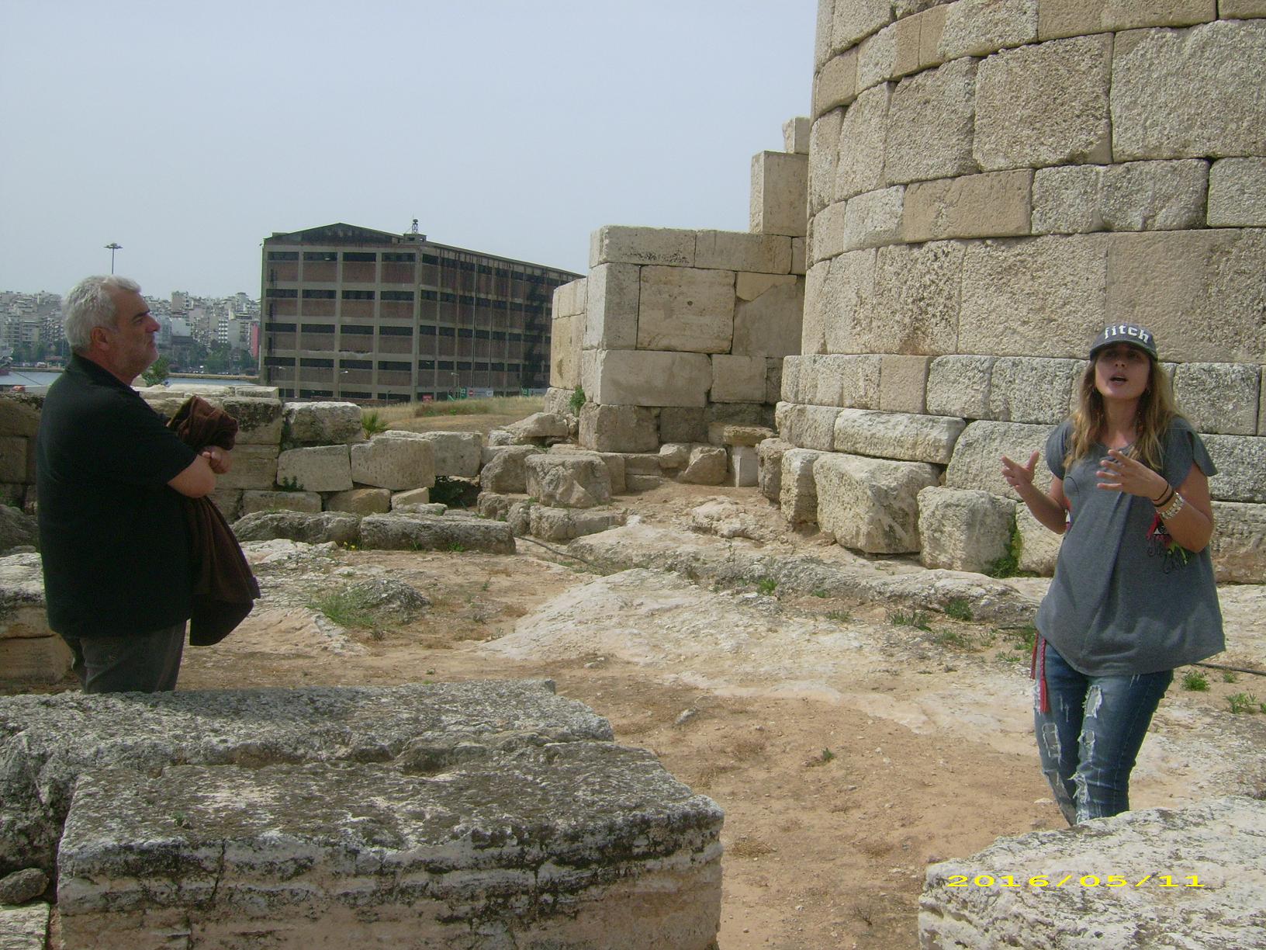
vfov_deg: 36.0
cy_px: 475
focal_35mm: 40
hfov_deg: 46.8
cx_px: 633
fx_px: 1463
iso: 50
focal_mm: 8.25
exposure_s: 1/500
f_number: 6.4
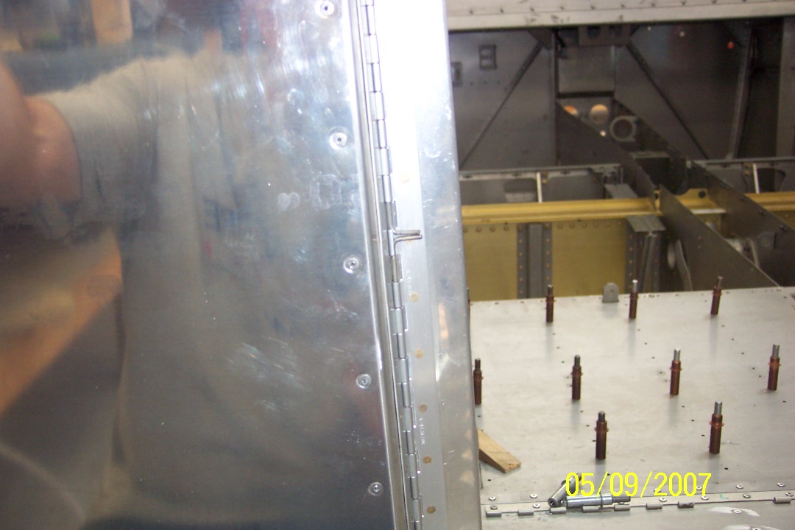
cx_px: 398
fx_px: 839
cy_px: 265
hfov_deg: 50.7
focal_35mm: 38
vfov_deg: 35.1
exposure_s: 1/30
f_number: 2.8
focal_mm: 8
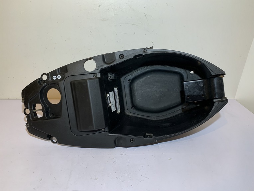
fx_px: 191
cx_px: 127
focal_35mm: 26
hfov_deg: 67.3
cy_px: 96
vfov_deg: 53.1
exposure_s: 1/74
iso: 100
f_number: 1.8
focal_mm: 4.25
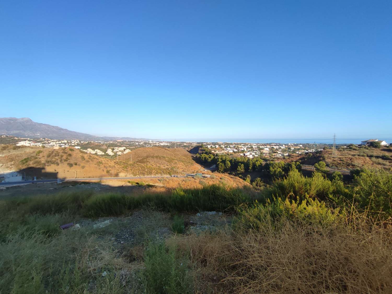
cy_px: 147
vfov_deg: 78.1
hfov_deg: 94.5
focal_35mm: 16
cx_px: 196
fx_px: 181
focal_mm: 1.65
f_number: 2.2
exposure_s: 1/753
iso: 50
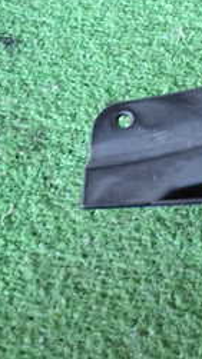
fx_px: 620
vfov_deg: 31.2
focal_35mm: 65
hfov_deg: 15.6
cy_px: 51
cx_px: 377
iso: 320
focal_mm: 4.5
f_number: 2
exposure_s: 1/30
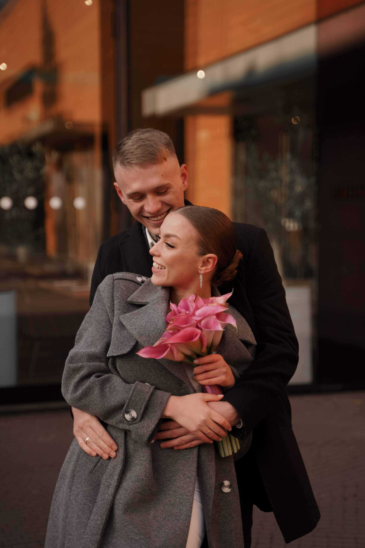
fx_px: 1034
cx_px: 182
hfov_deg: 20.0
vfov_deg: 29.7
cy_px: 274
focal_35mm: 68
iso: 200
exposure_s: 1/1600
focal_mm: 68
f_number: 2.8
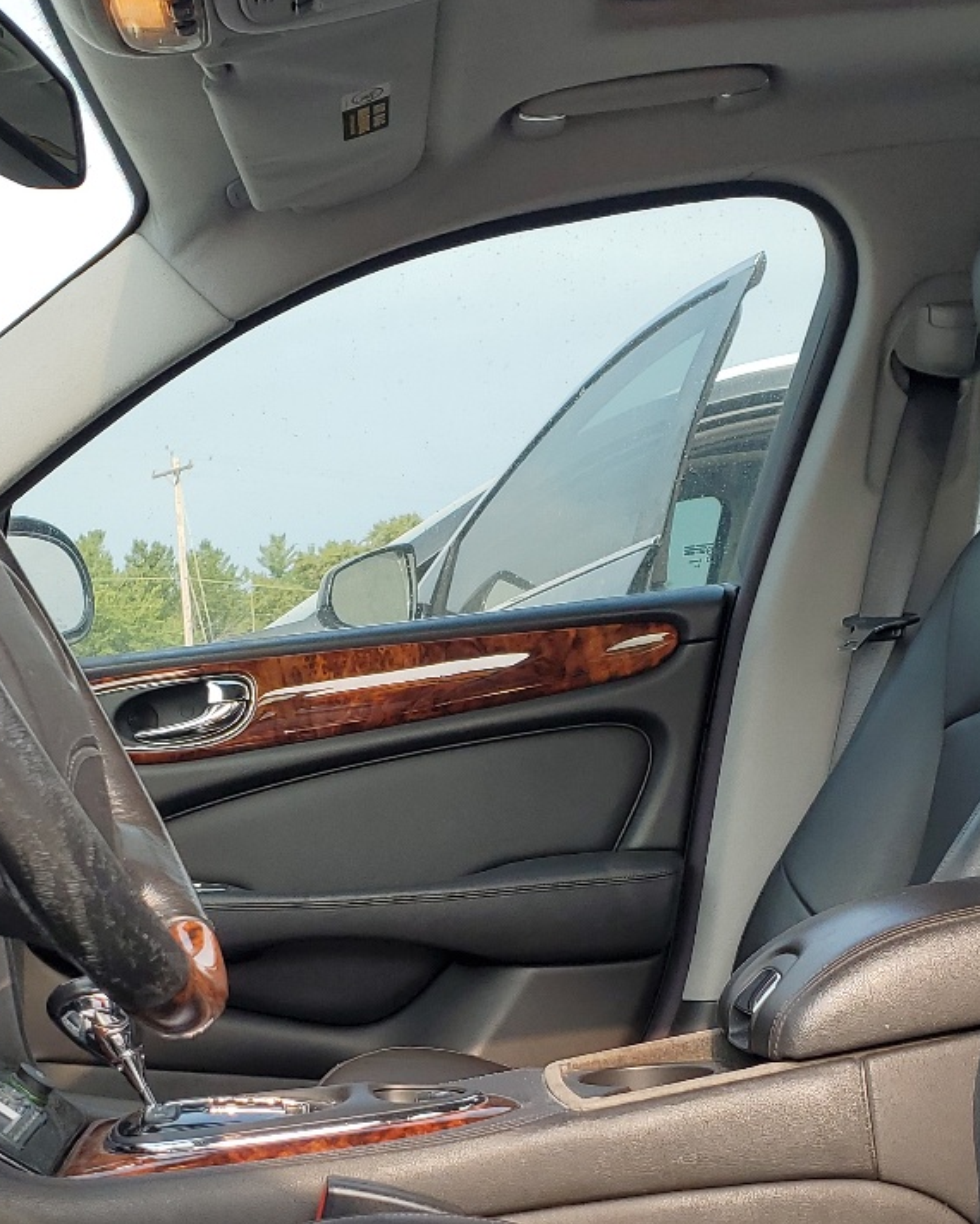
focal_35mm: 57
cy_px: 918
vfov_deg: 32.4
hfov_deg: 26.7
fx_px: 2066
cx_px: 469
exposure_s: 1/588
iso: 50
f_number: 1.5
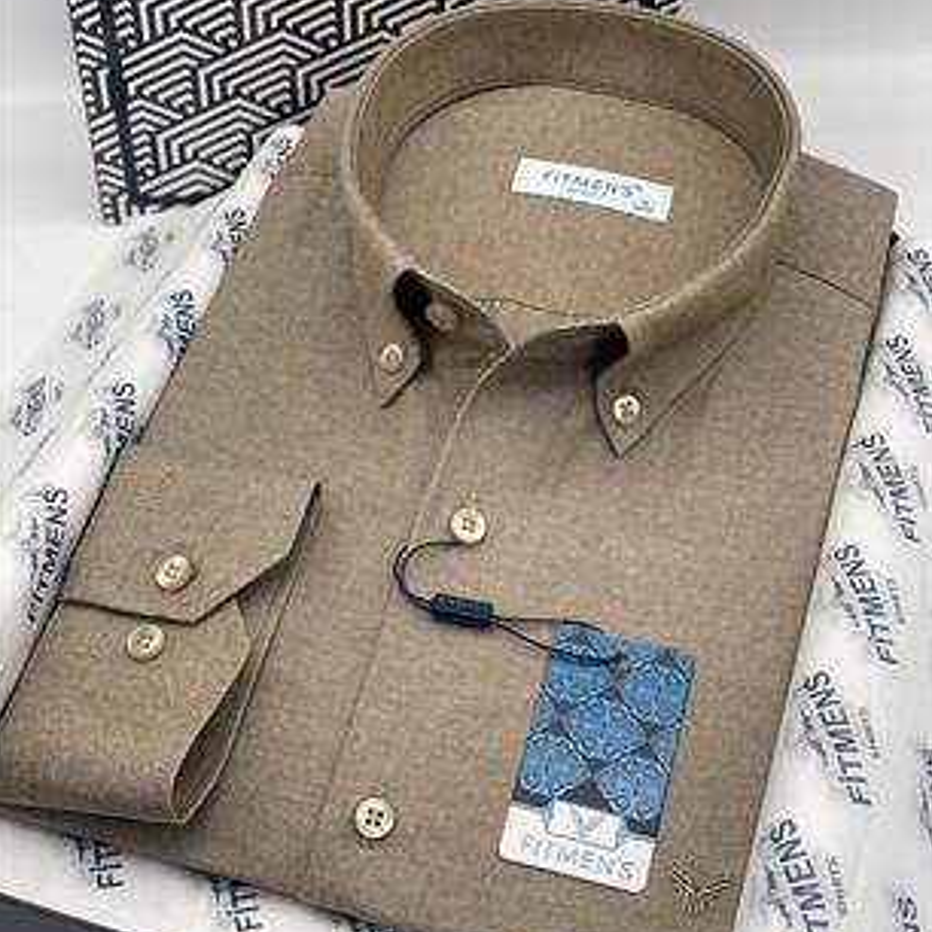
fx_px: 1889
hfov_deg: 27.7
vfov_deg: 27.6
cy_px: 337
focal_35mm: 62
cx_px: 463
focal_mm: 6
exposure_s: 1/100
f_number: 2
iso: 32
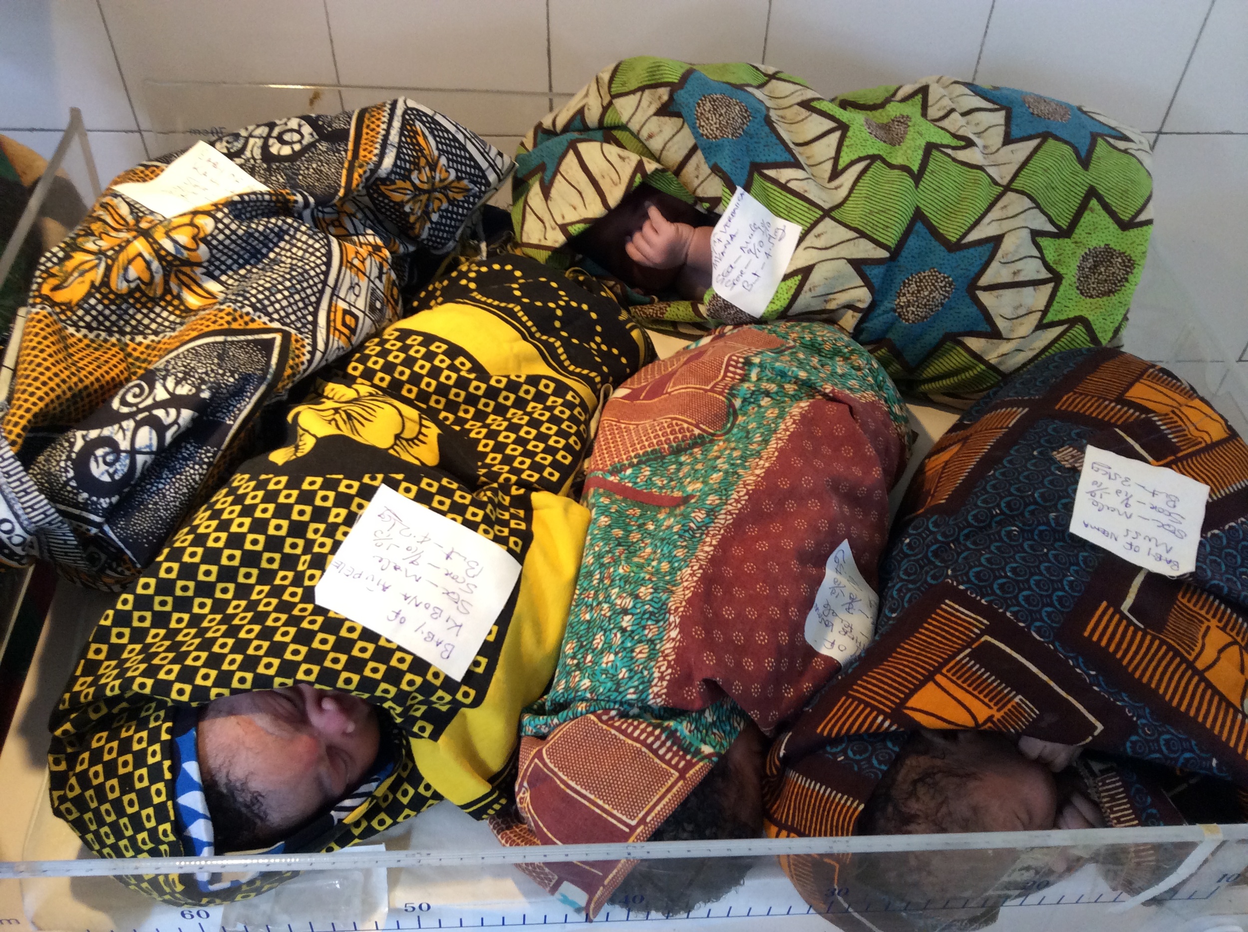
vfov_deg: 42.8
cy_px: 466
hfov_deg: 55.4
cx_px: 624
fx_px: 1188
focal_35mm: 33
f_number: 2.4
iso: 80
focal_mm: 3.3
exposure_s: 1/24
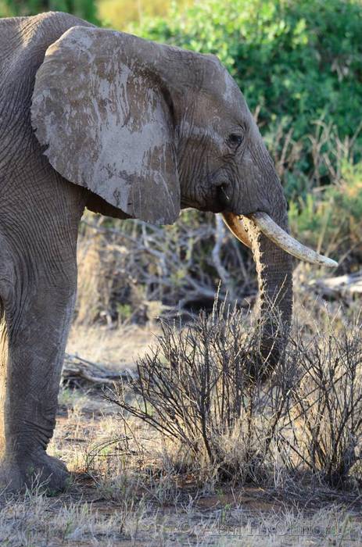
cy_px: 274
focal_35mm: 450
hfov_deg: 3.0
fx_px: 6824
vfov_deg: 4.6
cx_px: 181
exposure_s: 1/400
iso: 720
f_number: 5.3
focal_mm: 300
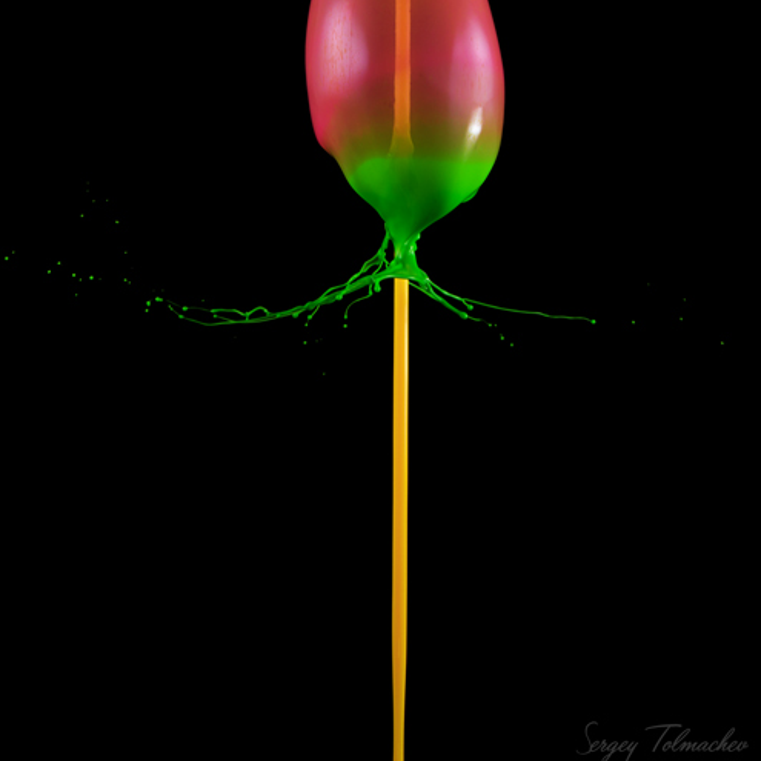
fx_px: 3358
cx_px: 378
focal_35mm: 135
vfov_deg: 12.9
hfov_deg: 12.9
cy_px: 231
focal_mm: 105
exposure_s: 1/125
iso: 100
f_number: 22
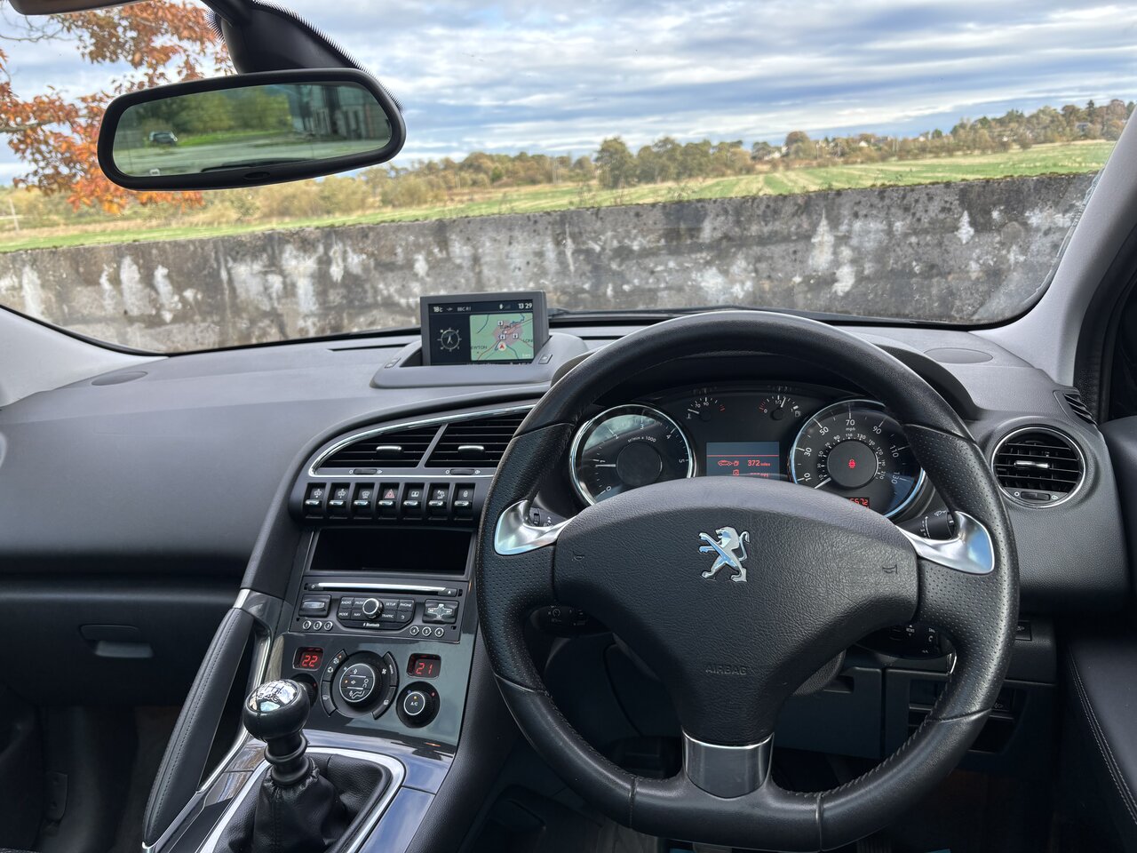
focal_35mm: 26
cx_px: 568
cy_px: 426
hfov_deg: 67.3
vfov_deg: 53.1
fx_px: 854
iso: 40
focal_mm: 5.96
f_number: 1.6
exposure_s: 1/242
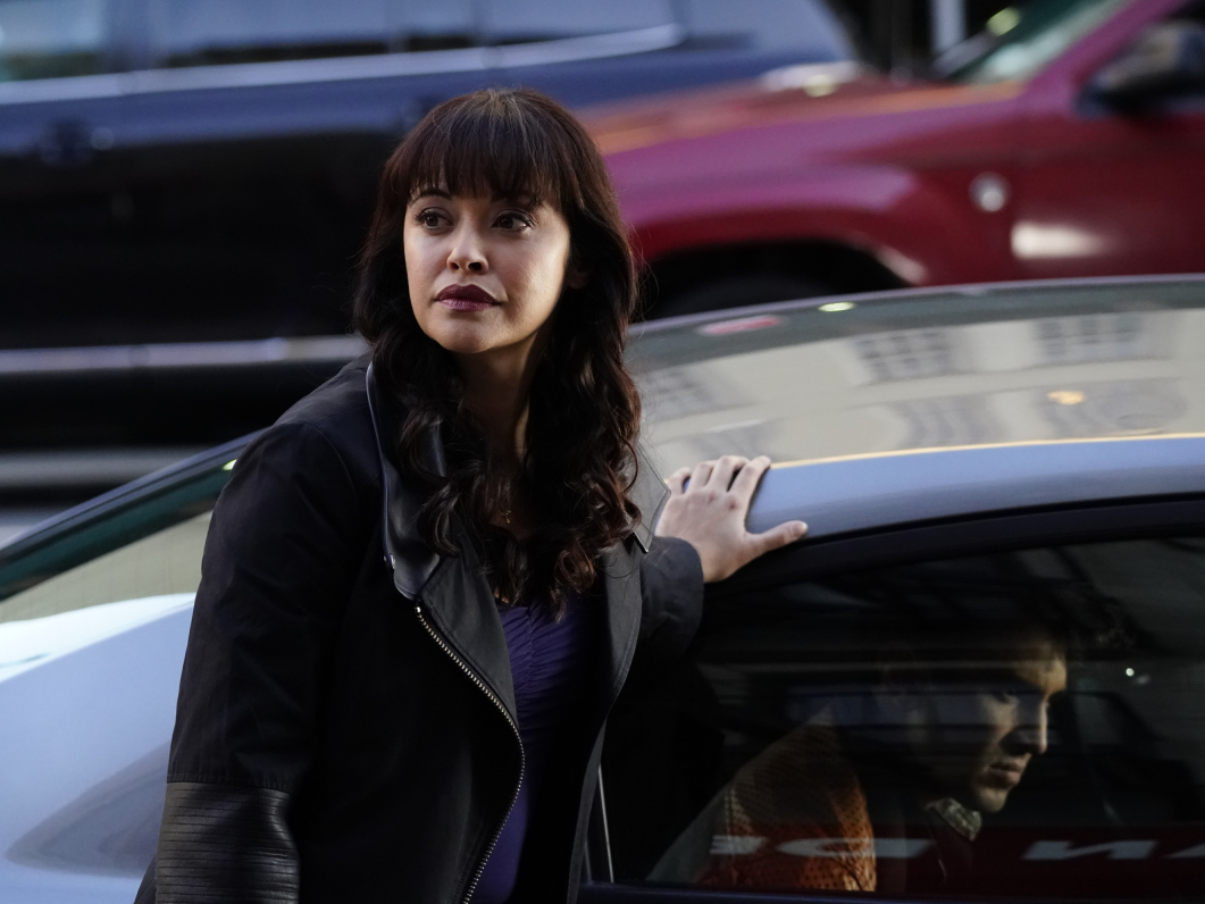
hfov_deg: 10.6
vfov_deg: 7.9
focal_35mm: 187
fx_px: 6510
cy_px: 453
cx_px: 549
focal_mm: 172
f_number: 6.3
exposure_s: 1/800
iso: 6400
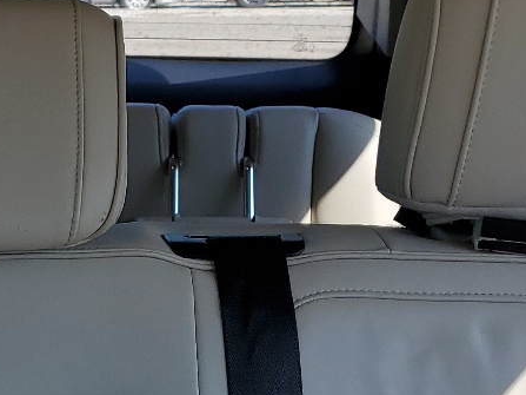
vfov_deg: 15.7
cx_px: 21
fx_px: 1413
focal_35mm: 93
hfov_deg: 20.5
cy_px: 362
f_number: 1.5
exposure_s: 1/312
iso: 50
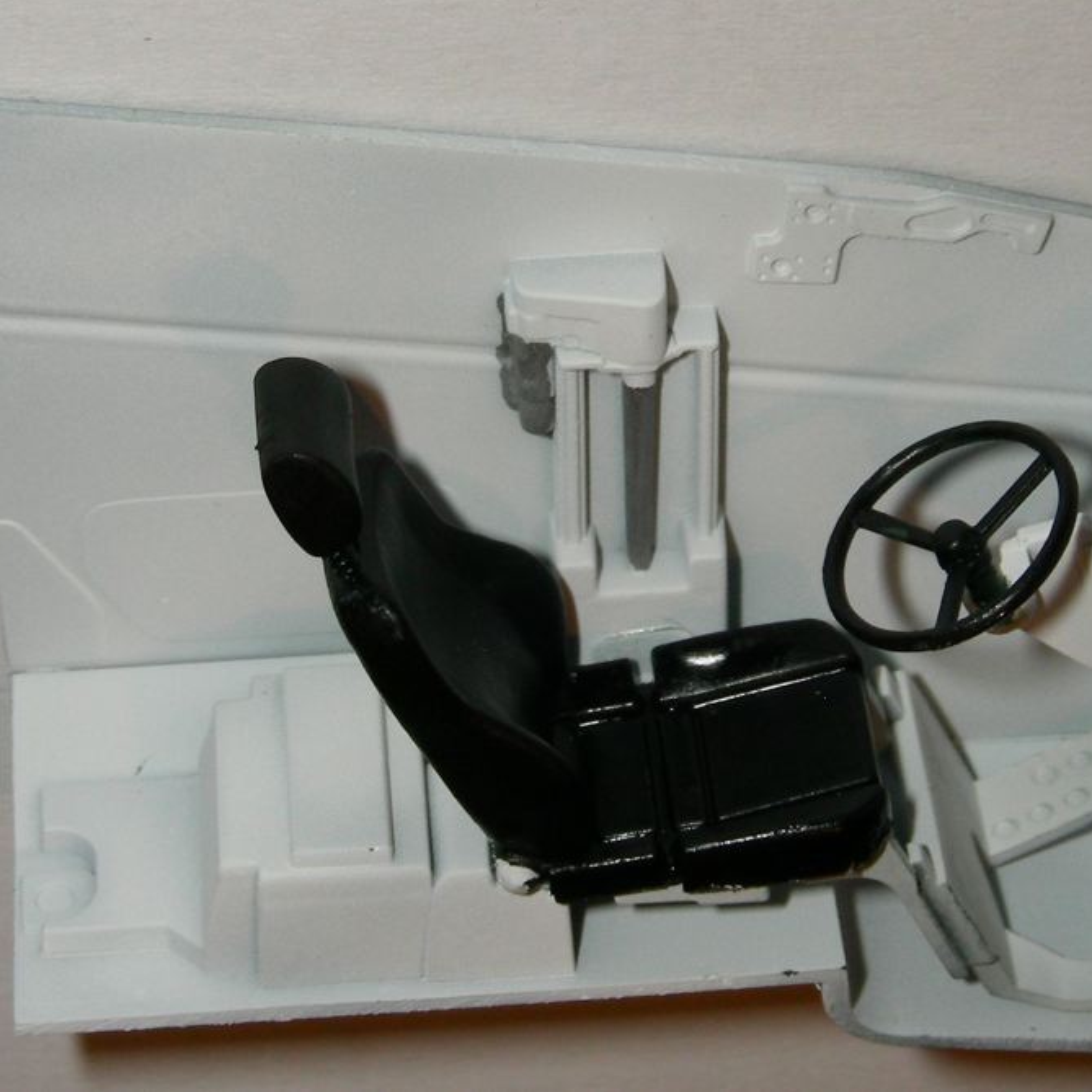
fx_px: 3355
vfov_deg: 18.5
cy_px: 543
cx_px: 643
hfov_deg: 18.5
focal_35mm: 94
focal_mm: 13.2
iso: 50
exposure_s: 1/60.1
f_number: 6.8
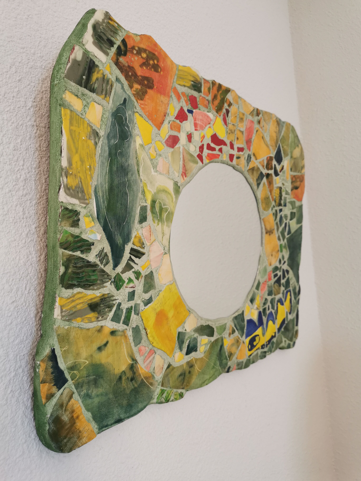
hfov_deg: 51.4
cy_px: 240
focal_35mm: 27
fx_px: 375
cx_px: 180
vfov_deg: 65.3
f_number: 1.8
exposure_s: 1/50
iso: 125
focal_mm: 5.58
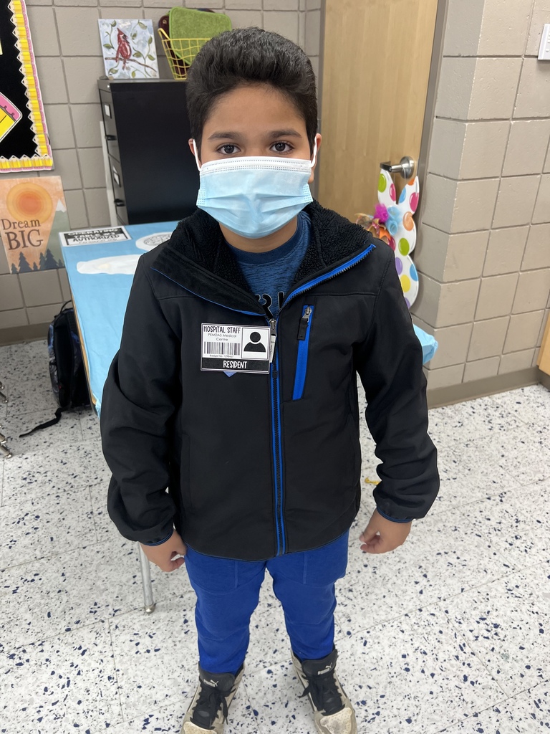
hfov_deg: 53.1
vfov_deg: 67.3
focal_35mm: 26
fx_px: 551
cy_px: 367
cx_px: 275
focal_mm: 5.7
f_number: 1.5
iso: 64
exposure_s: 1/120
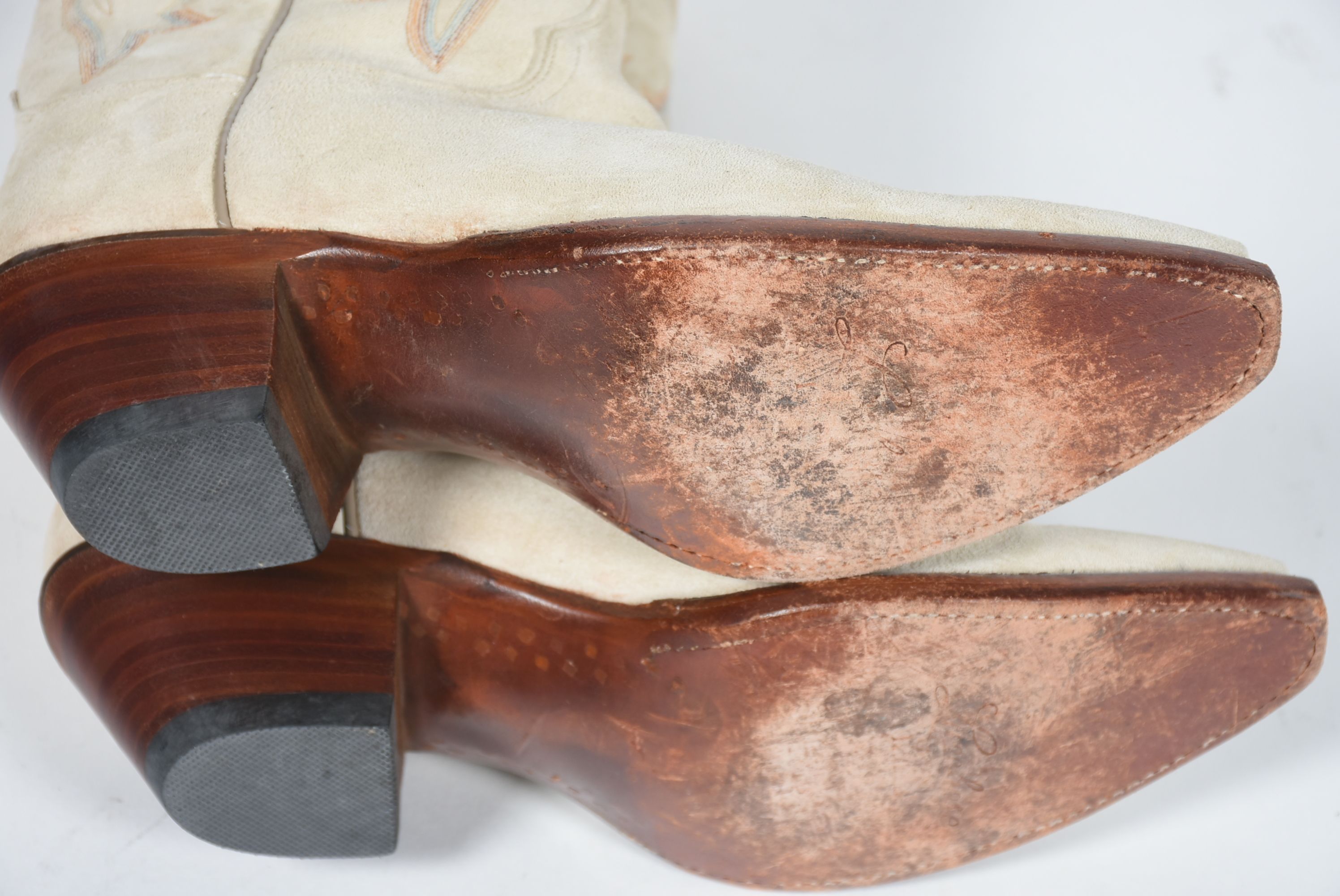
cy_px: 448
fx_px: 4191
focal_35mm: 112
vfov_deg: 12.2
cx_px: 670
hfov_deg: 18.2
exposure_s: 1/125
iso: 200
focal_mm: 75
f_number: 9
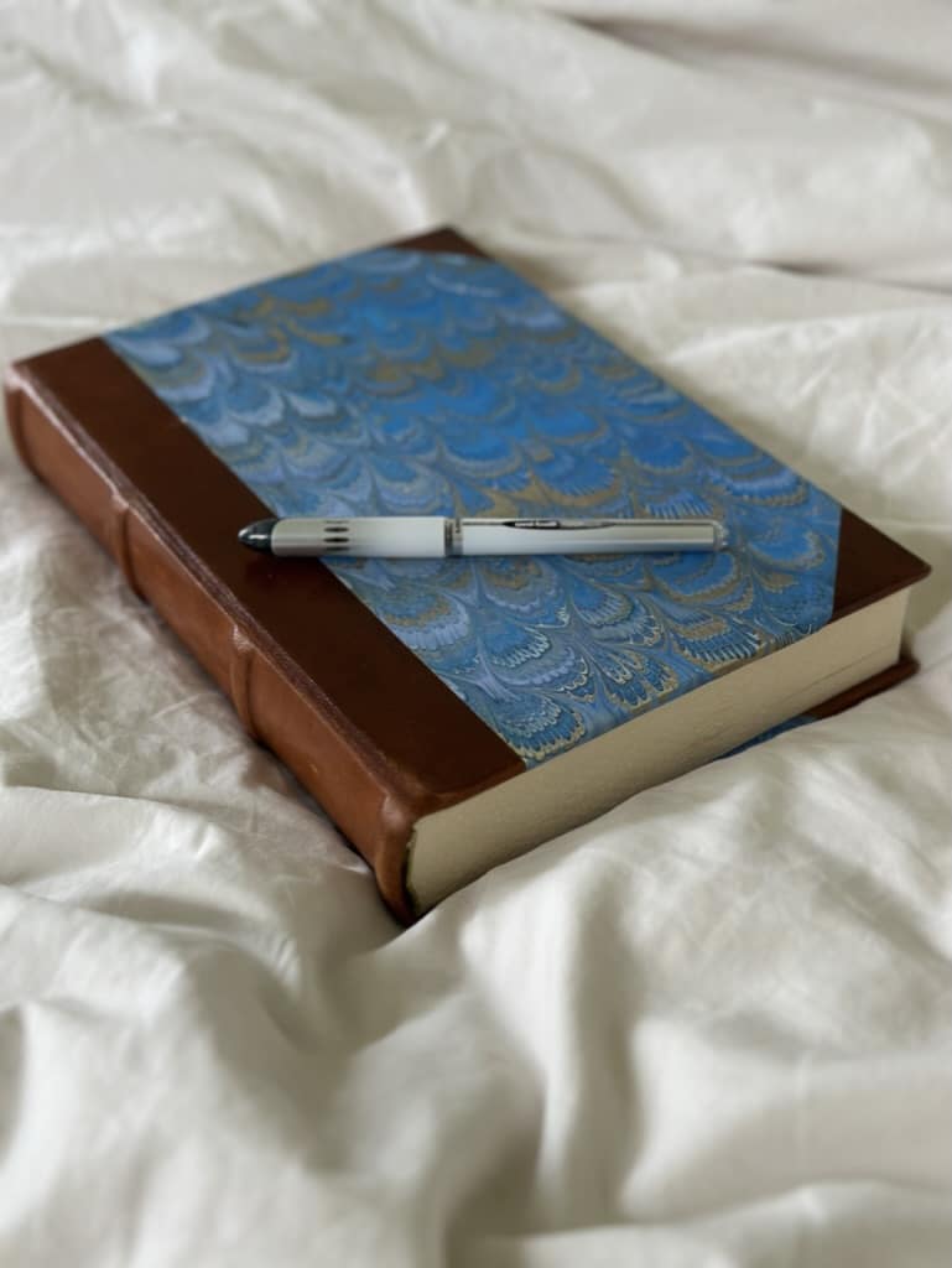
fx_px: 1759
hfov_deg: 30.3
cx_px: 476
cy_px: 634
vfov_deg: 39.6
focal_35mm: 48
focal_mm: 6.86
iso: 250
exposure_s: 1/60
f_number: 1.78
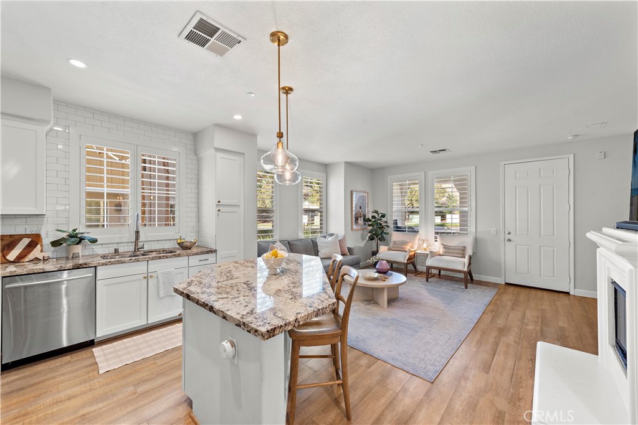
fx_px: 248
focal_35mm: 14
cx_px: 319
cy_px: 212
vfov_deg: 81.2
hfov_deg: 104.2
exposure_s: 1/6
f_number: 7.1
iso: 125
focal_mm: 14
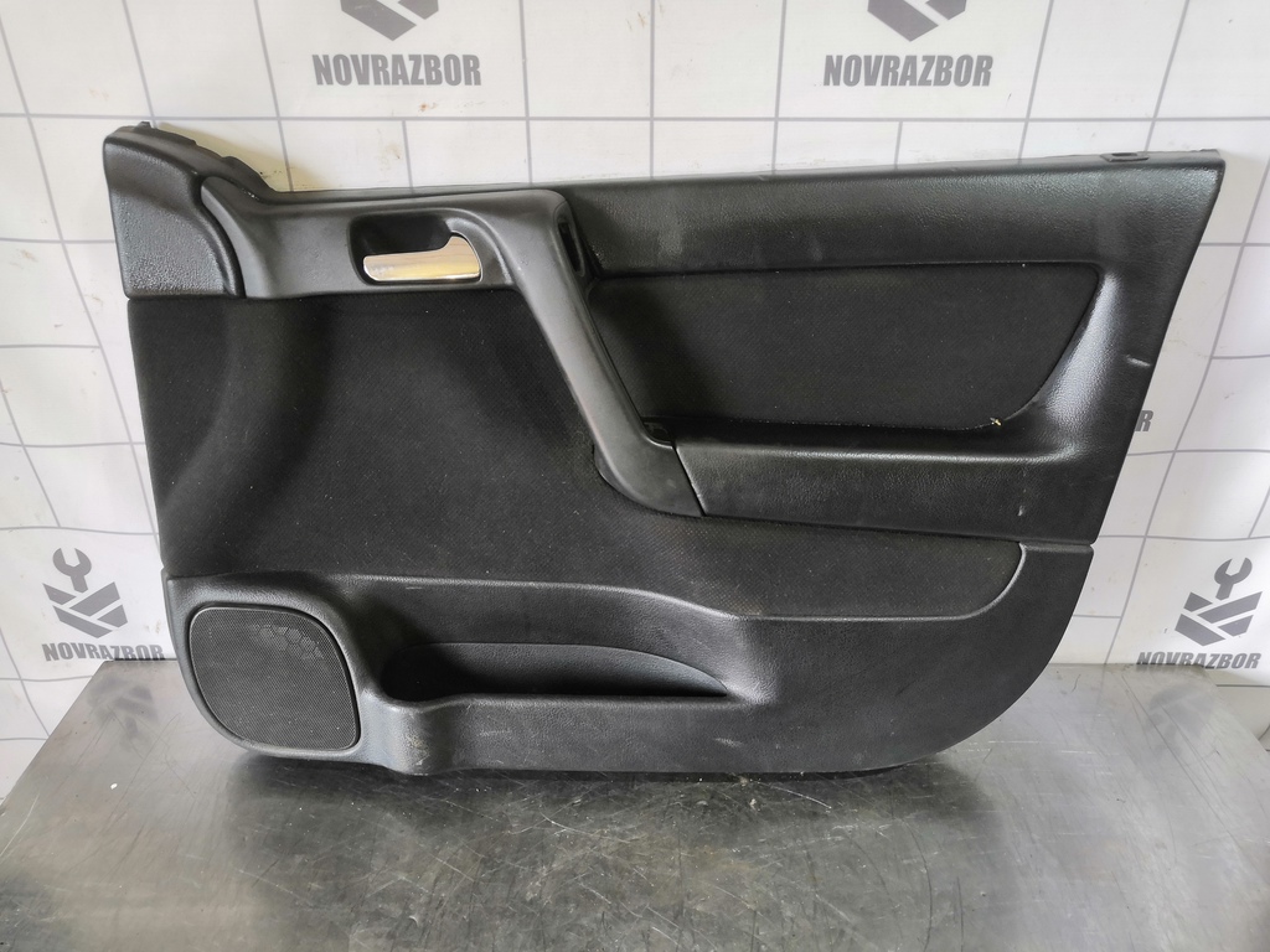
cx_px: 635
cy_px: 476
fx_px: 991
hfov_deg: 65.3
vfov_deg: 51.4
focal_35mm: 27
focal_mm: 3.95
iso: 100
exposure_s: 1/50
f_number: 1.8
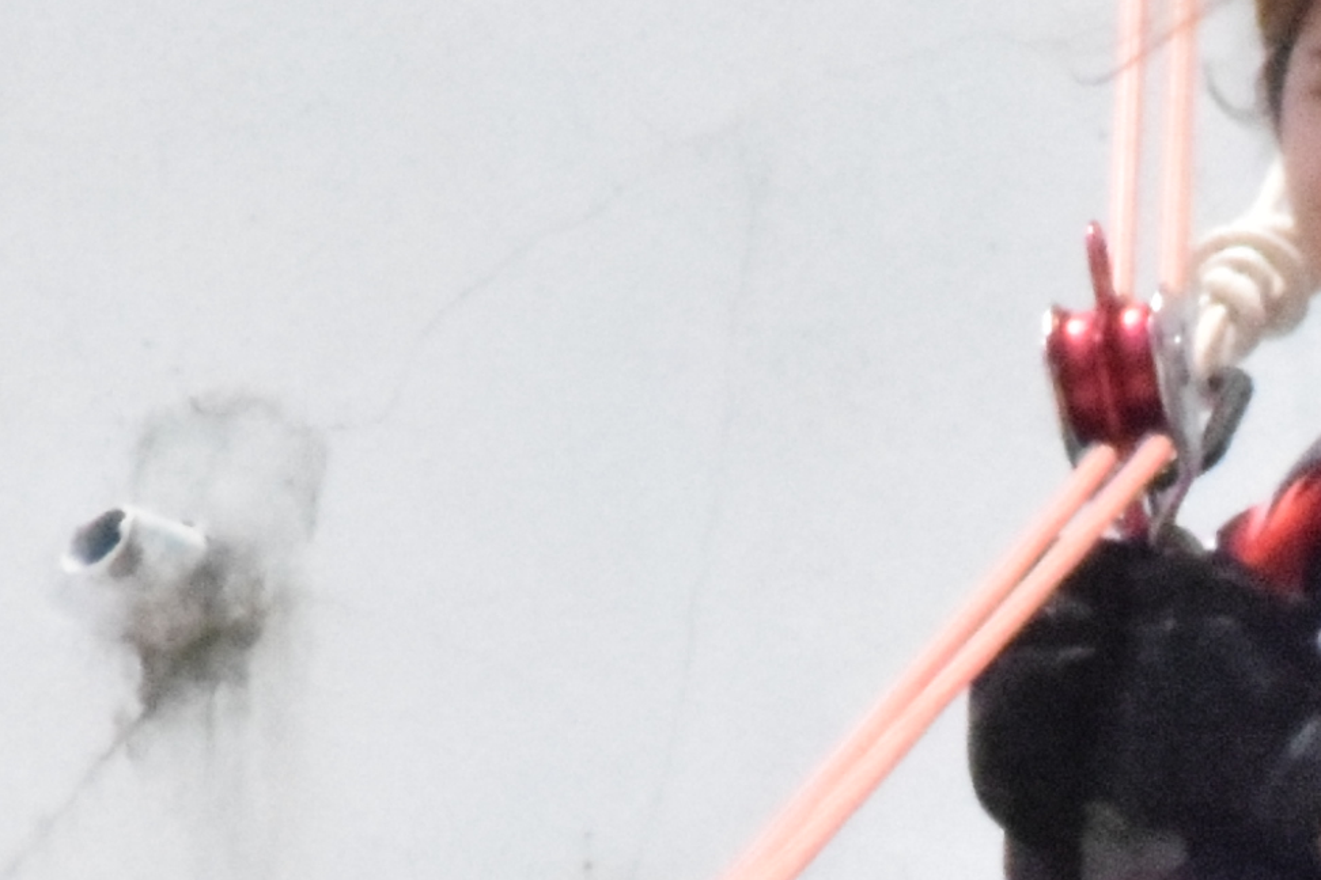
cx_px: 1462
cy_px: 1241
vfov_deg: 1.1
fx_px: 47552
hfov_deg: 1.6
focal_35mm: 1296
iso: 12800
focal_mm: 140
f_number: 22
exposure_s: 1/4000
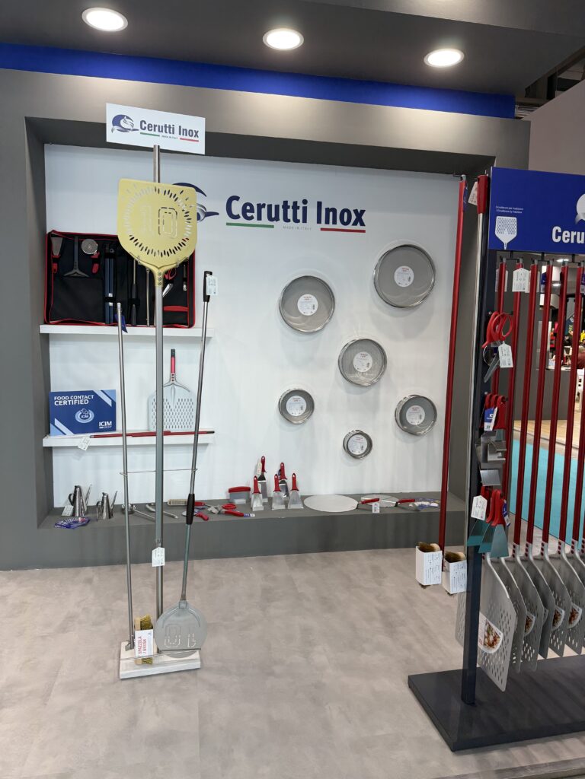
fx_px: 541
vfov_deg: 71.6
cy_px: 390
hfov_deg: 56.8
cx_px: 292
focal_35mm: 24
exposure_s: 1/100
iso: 64
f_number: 1.78
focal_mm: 6.76
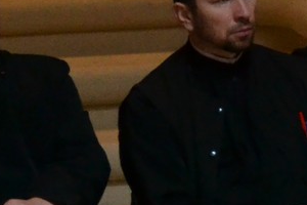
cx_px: 39
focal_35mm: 498
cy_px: 257
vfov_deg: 2.8
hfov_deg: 4.1
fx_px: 4247
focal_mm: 52
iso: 1600
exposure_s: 1/100
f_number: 4.8
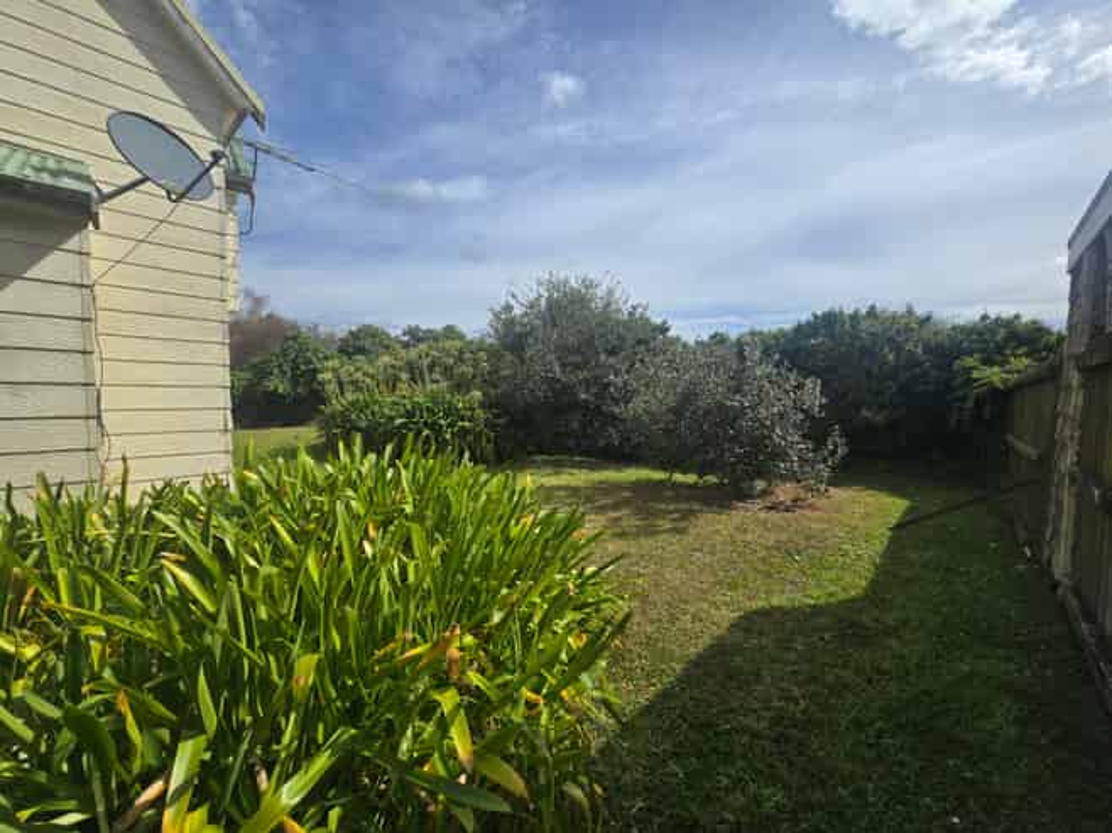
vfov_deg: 89.9
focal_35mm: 13
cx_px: 556
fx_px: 417
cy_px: 416
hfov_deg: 106.2
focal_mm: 2.2
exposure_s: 1/3882
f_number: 2.2
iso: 50
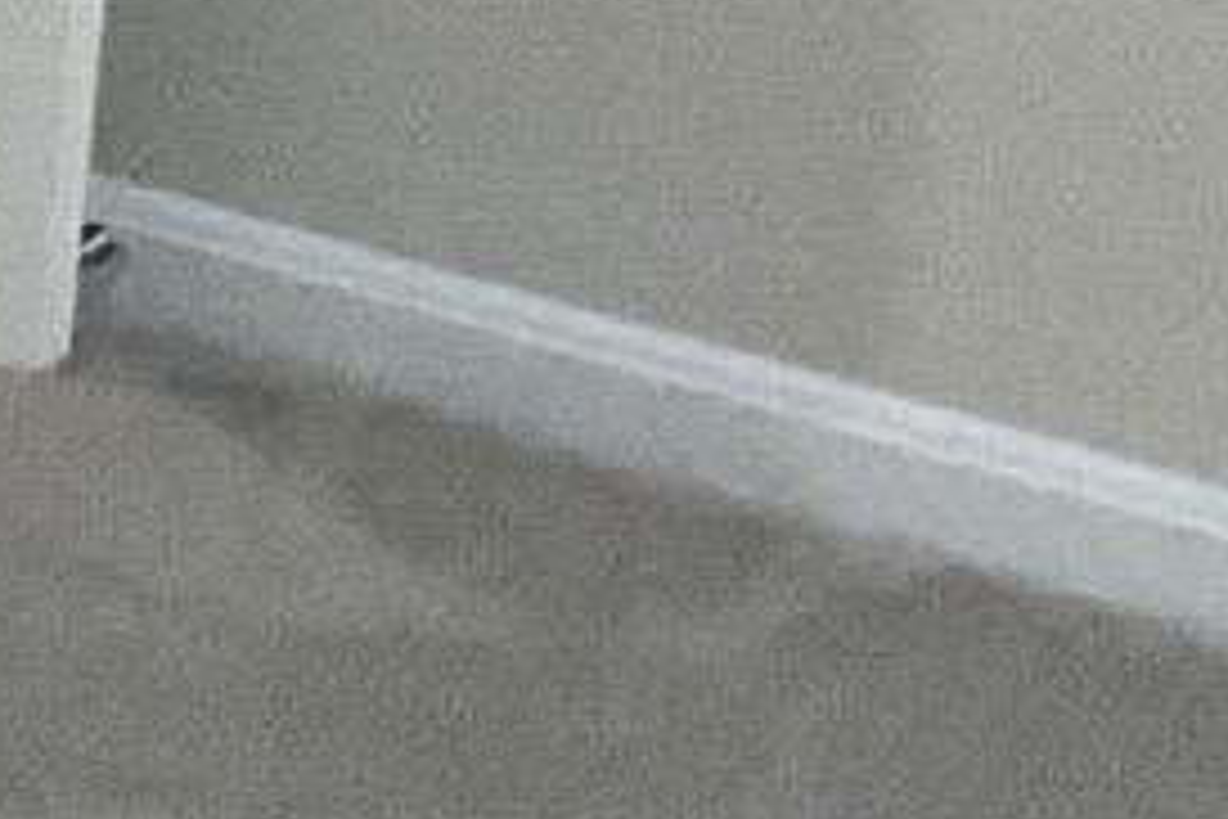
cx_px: -2366
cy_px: -1692
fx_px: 7709
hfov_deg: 7.9
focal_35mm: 226
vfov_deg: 5.7
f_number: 1.8
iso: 200
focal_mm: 3
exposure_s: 1/60
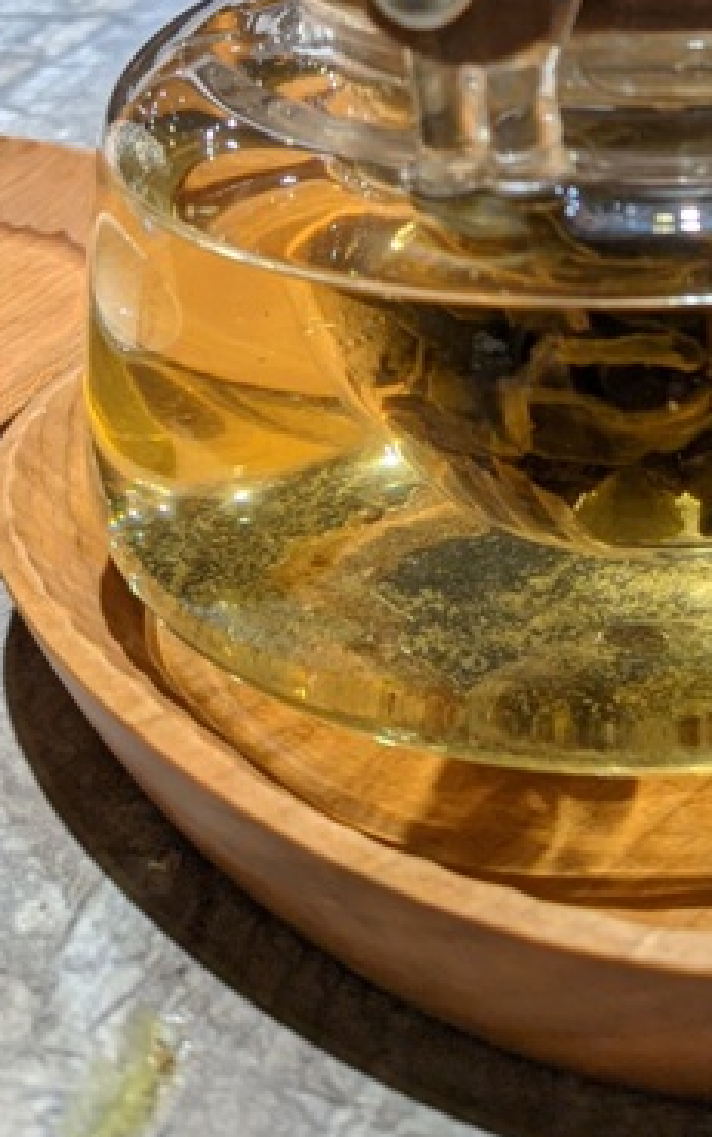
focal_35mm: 62
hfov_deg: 19.6
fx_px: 1923
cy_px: -25
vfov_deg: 30.4
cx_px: 878
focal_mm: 4.38
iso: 51
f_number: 1.73
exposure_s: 1/30
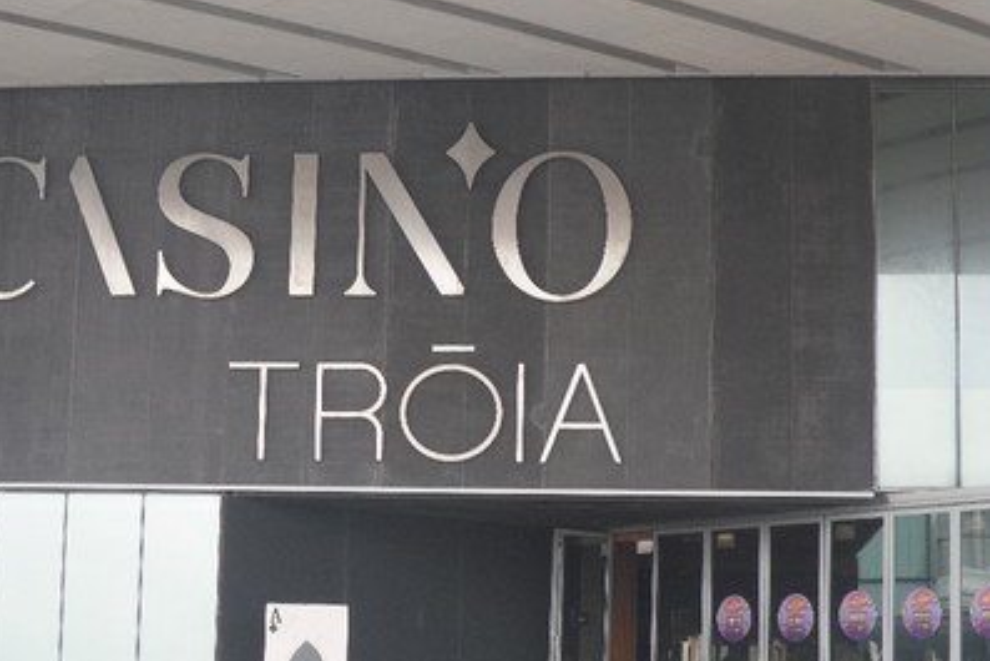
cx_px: 372
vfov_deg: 15.4
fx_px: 2448
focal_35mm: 89
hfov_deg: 22.8
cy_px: 388
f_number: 4.3
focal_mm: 12.16
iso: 80
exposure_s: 1/90
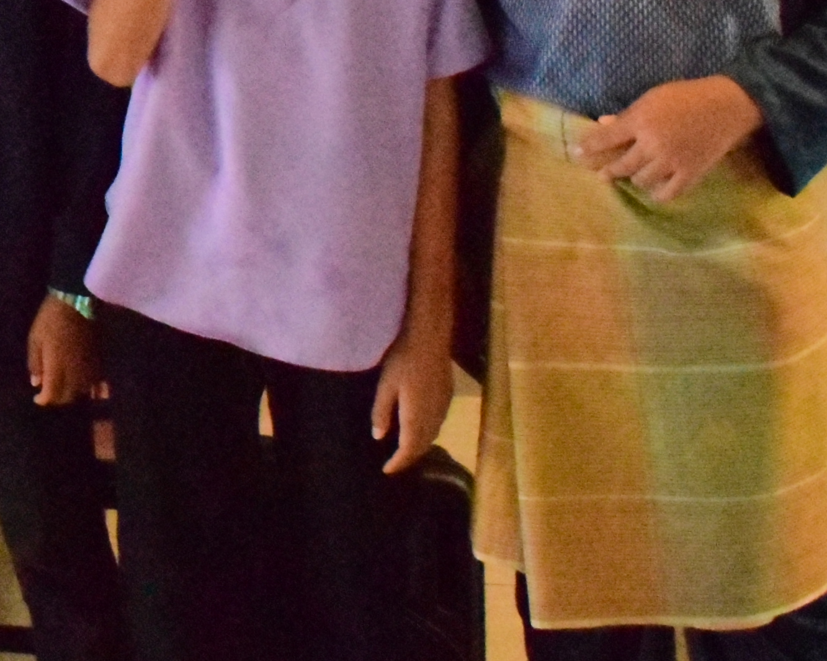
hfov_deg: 13.2
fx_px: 3258
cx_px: -622
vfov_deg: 11.1
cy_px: -380
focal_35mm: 133
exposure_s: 1/60
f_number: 5
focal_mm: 21
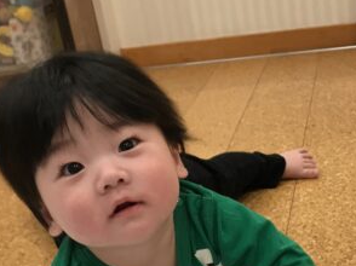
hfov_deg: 31.5
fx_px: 627
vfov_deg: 23.7
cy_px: 202
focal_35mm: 61
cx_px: 225
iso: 40
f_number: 1.8
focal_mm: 3.99
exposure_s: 1/33
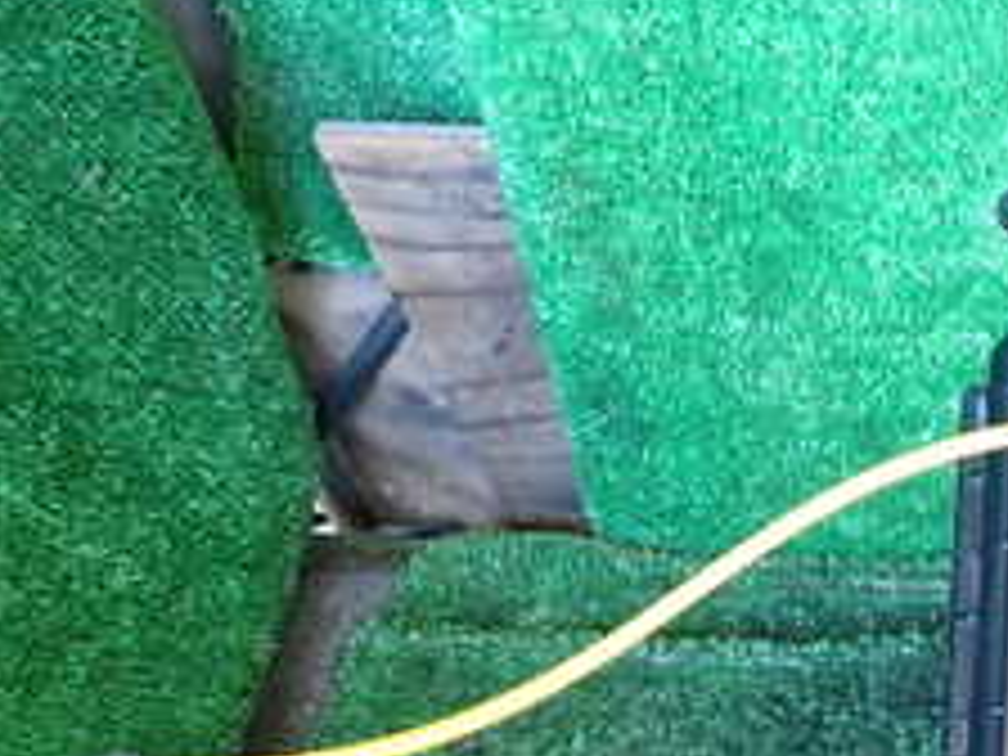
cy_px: 626
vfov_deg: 21.6
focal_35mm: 67
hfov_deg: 24.8
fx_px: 1951
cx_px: 1346
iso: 500
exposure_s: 1/30
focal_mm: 4.5
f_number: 2
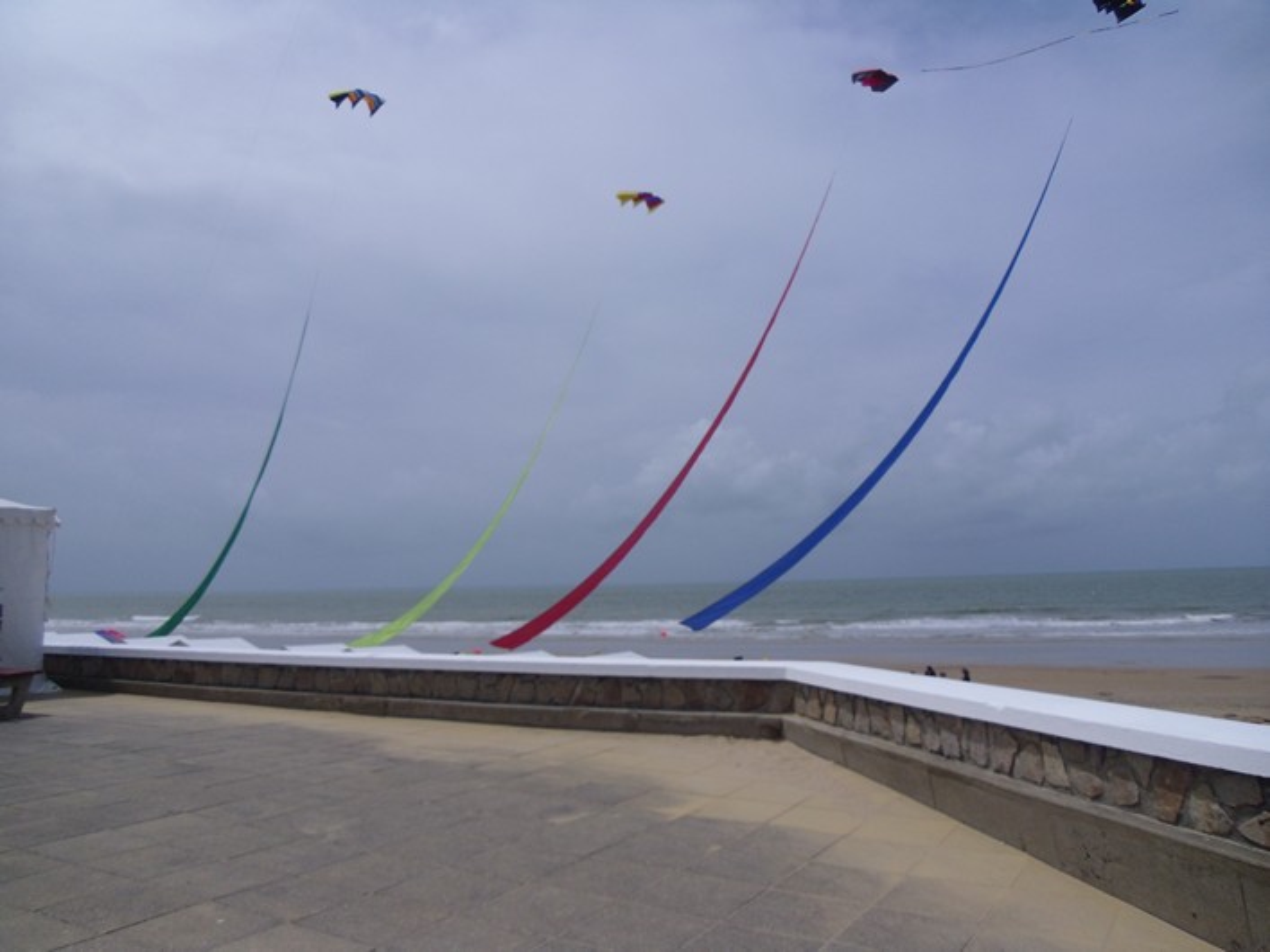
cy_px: 476
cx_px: 635
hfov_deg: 58.4
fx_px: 1137
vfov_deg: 45.4
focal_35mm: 31
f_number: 9.5
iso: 80
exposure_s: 1/469
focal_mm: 5.6
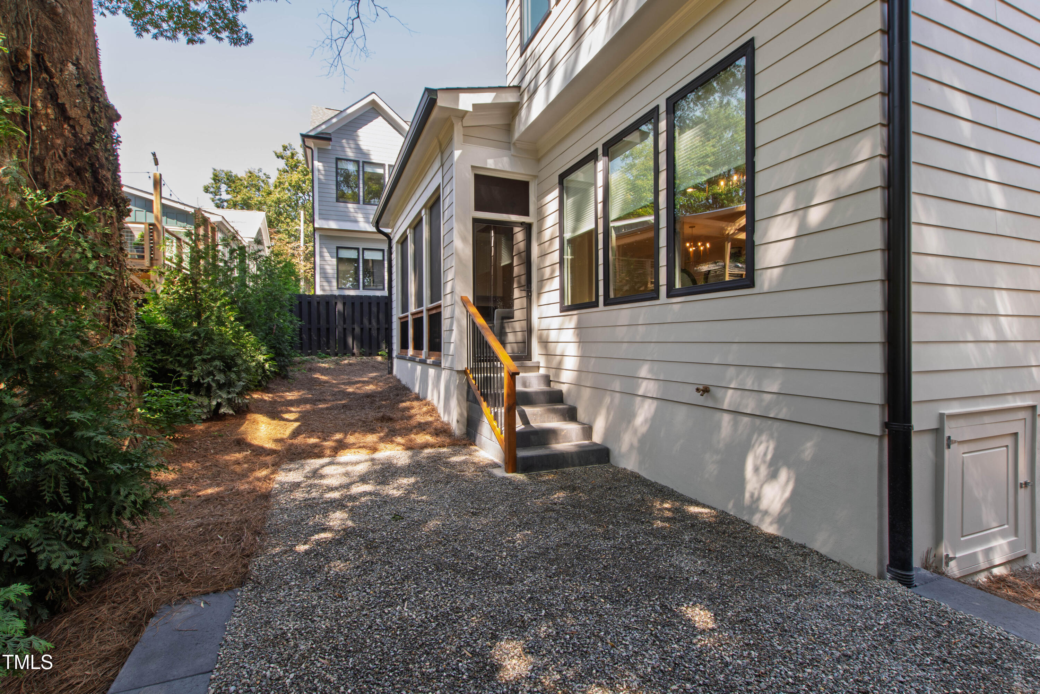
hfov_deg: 100.4
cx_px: 520
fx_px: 433
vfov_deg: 77.3
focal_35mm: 15
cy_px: 347
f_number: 8
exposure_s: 1/15
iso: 100
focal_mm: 10
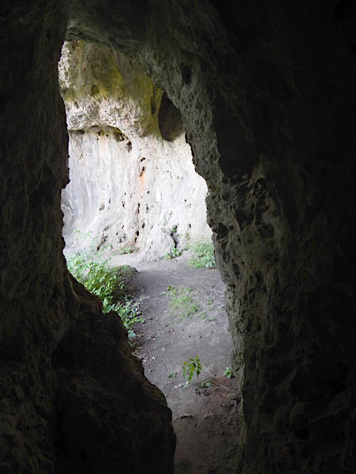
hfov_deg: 58.9
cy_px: 237
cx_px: 178
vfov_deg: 73.9
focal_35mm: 23
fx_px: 315
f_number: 3
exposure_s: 1/30
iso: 200
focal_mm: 4
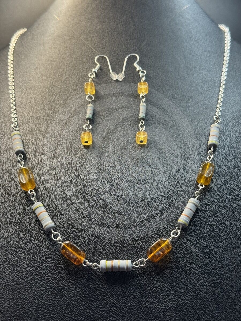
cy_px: 160
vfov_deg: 39.7
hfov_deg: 30.3
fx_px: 446
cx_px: 120
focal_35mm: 48
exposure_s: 1/72
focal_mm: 6.76
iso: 100
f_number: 1.78
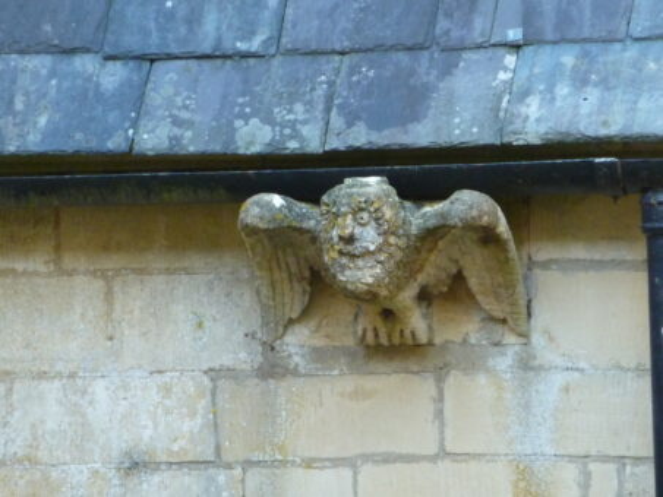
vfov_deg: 3.5
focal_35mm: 428
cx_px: 332
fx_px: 8200
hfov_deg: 4.6
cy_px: 248
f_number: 4.9
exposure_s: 1/60
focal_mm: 49.2
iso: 400
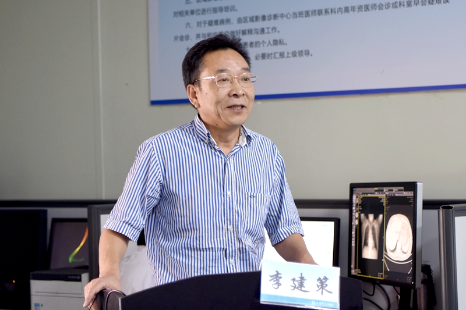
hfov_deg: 38.2
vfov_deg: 26.0
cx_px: 233
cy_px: 155
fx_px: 673
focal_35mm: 52
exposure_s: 1/30
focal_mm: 52
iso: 640
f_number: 2.8
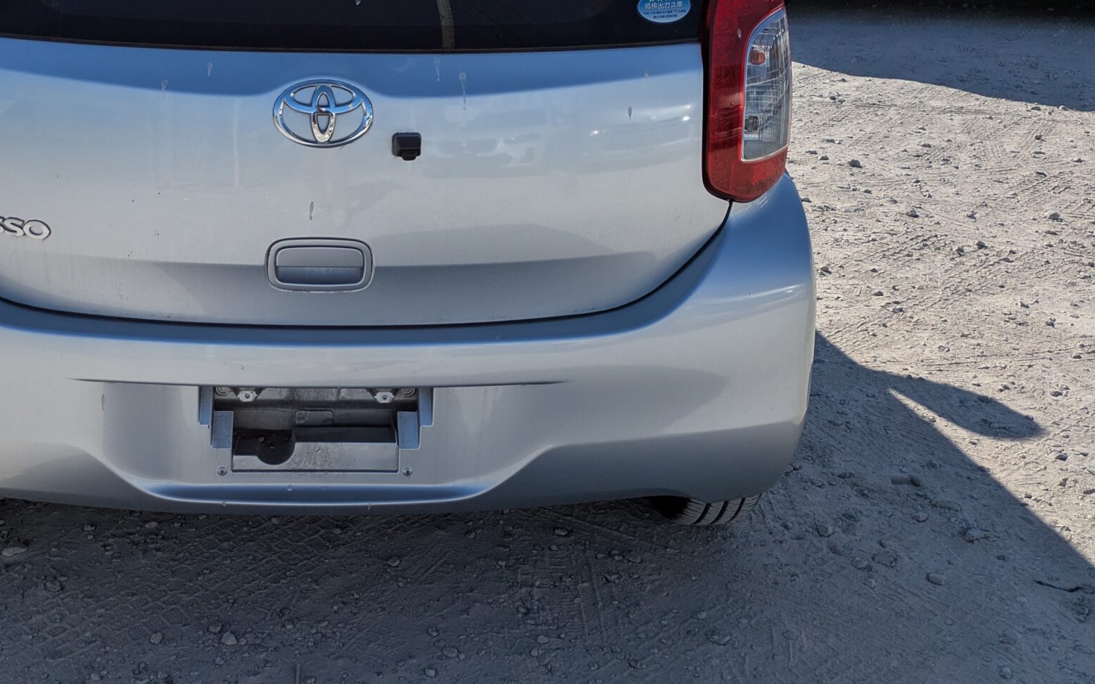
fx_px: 1313
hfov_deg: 44.5
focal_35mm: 44
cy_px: 181
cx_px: 349
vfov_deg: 28.8
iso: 45
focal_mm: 5.43
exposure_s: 1/4184
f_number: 1.89
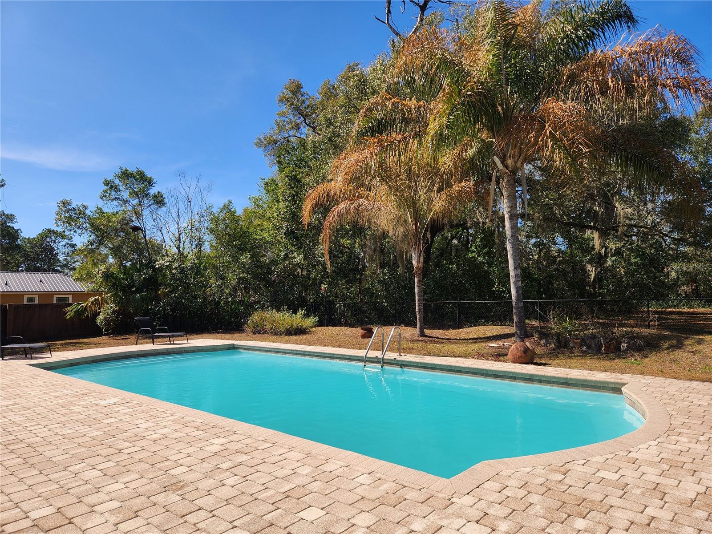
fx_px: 473
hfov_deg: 73.9
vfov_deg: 58.9
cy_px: 267
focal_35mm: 23
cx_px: 356
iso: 20
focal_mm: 5.4
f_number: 1.8
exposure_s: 1/1354
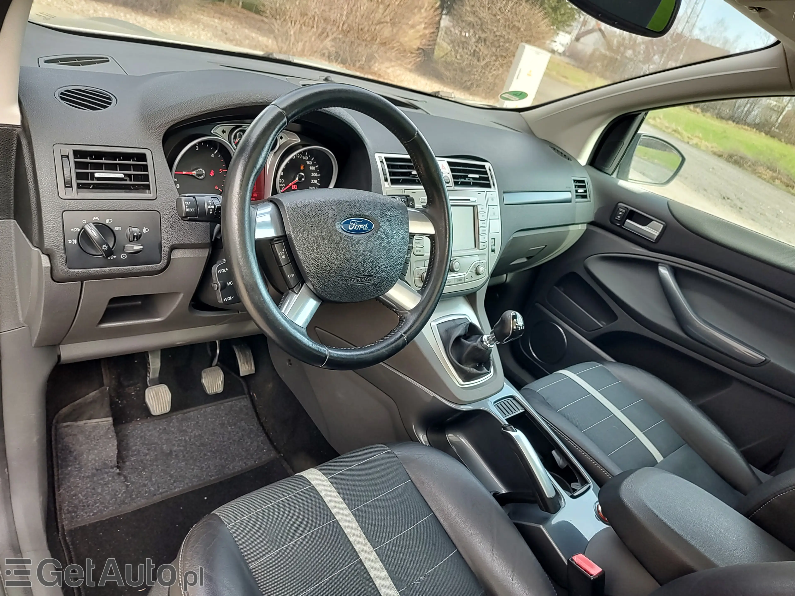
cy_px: 298
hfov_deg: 73.9
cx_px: 398
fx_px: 528
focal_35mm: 23
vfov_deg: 58.9
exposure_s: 1/157
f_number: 1.8
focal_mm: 5.56
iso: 100
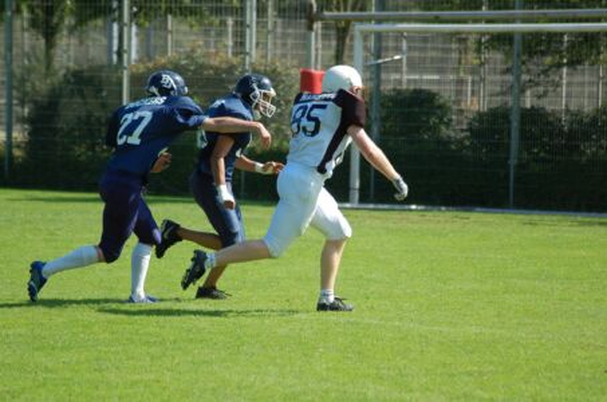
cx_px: 304
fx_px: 3407
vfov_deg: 6.8
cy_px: 201
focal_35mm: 202
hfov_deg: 10.2
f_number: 4.5
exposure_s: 1/1000
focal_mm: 135
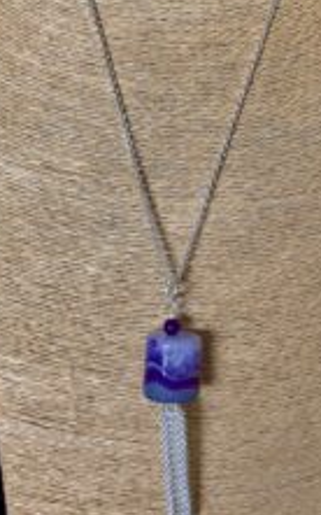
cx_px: 193
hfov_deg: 22.3
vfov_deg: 34.8
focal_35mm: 58
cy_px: 168
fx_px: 812
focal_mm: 3.99
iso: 40
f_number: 1.8
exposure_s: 1/30
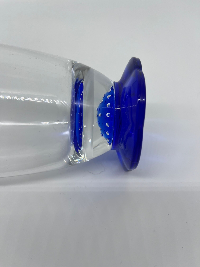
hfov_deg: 53.1
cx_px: 100
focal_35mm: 26
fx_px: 200
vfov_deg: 67.3
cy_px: 134
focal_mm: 5.1
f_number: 1.6
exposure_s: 1/440
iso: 50
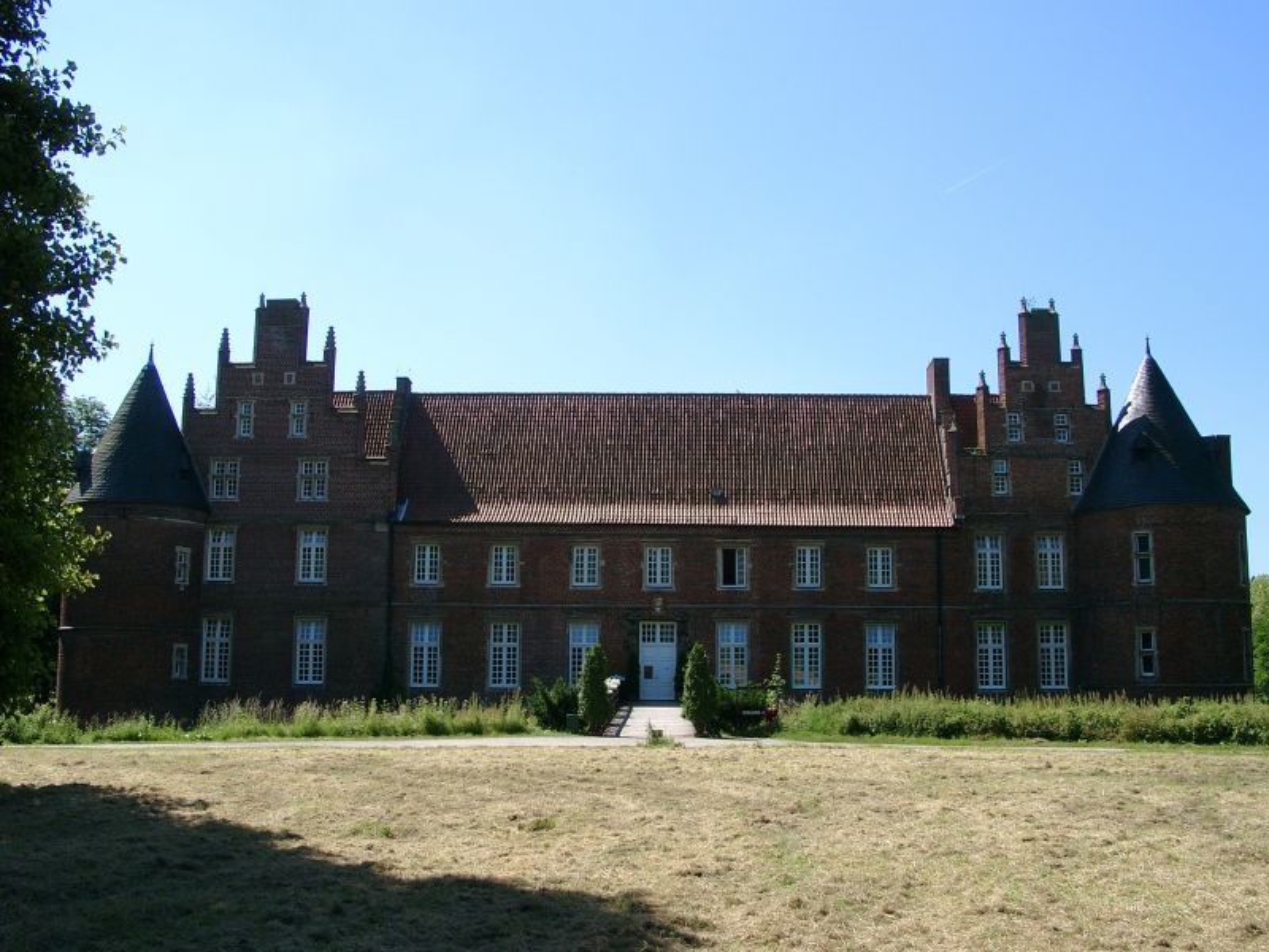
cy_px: 476
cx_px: 634
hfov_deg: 54.0
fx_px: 1246
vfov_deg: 41.8
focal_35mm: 34
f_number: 4
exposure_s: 1/570
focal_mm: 7.13
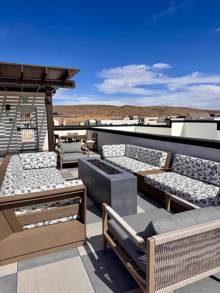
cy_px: 146
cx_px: 110
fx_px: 203
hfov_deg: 56.8
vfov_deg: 71.6
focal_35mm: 24
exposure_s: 1/10417
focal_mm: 6.76
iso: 80
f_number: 1.78
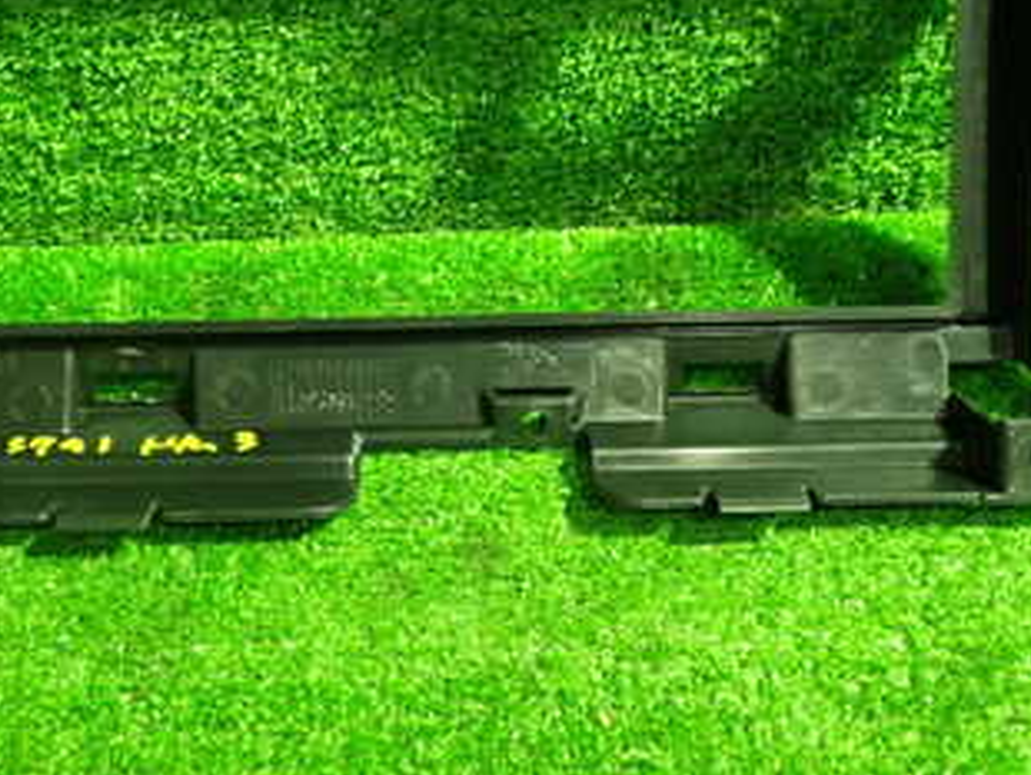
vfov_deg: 24.7
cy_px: 123
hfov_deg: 33.2
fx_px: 1729
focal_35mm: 58
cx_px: 442
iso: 800
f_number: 2.3
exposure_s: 1/30
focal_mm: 5.4
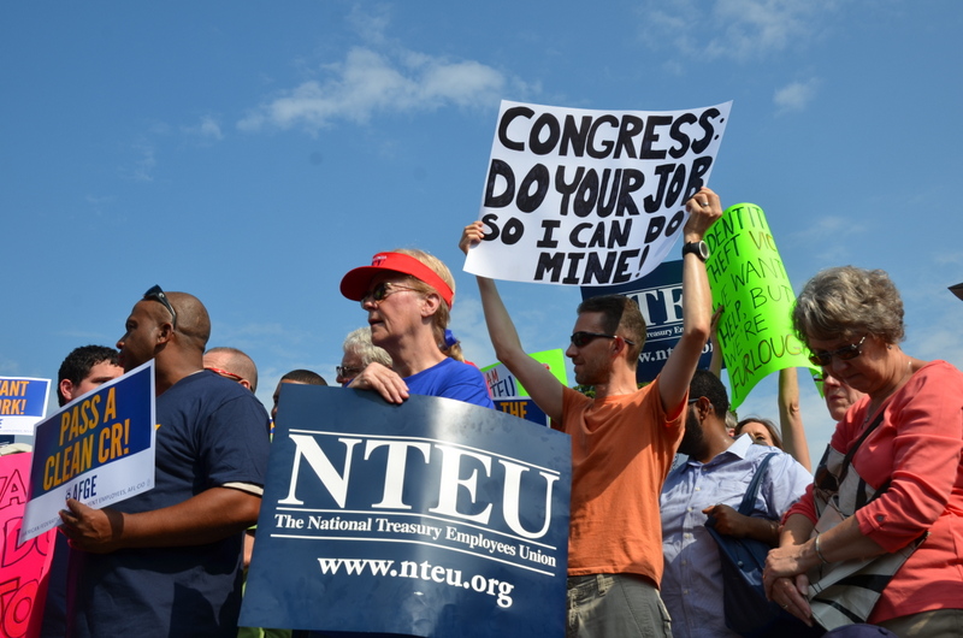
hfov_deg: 49.6
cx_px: 482
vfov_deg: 34.1
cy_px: 319
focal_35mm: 39
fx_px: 1041
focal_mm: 26
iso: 100
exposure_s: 1/250
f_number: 8
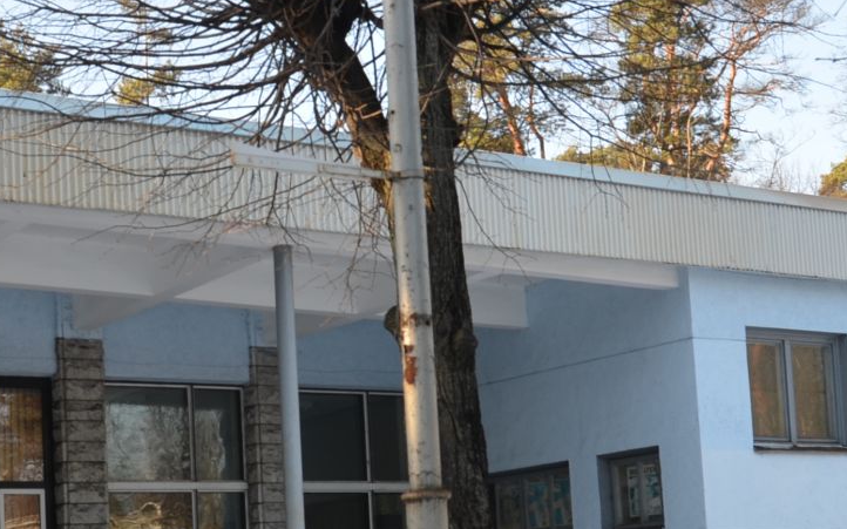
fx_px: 1685
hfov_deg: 27.9
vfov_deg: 17.7
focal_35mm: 73
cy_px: 416
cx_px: 249
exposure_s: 1/180
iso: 200
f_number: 6.7
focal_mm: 18
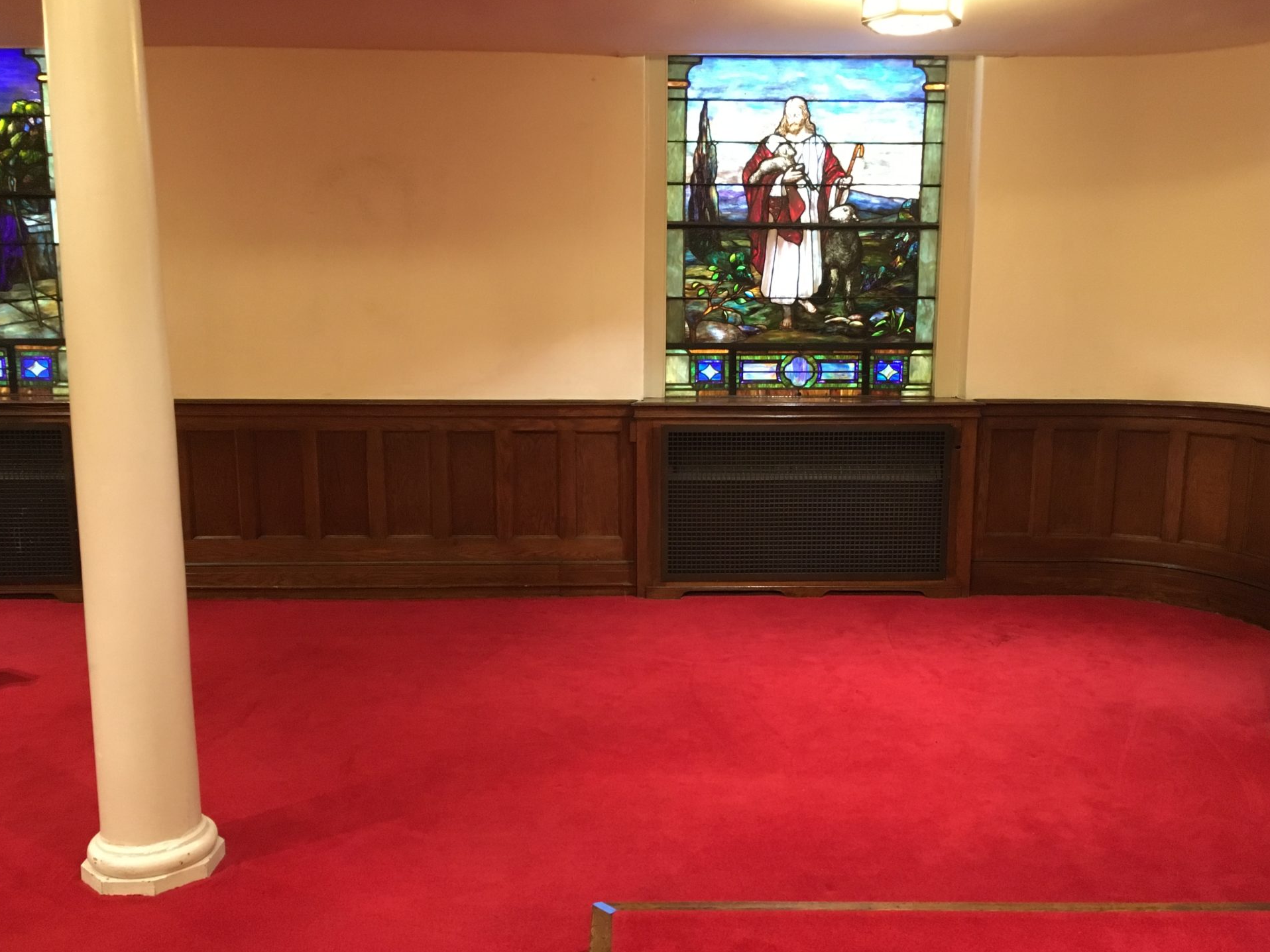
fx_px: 1137
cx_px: 648
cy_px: 495
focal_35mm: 31
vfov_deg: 45.4
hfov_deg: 58.3
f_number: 2.2
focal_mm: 4.15
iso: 200
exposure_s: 1/20
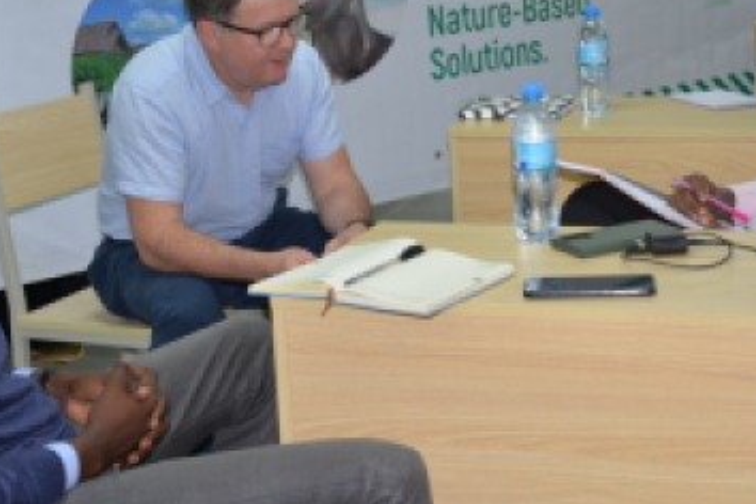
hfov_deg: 25.3
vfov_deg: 16.8
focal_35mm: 80
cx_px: 437
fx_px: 1680
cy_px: 28
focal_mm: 42
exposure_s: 1/80
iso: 400
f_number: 4.2
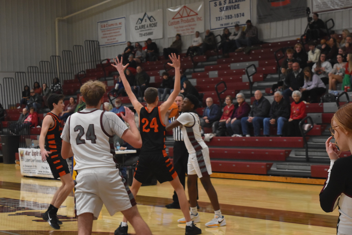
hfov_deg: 24.6
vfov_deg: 16.6
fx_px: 807
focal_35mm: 82
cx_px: 176
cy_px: 118
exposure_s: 1/125
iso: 1800
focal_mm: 55
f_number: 5.6
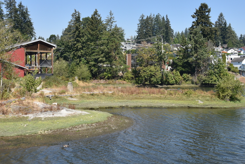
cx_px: 153
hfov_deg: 39.3
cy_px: 81
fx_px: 340
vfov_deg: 27.0
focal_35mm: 50
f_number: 8
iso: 100
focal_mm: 28
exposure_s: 1/250
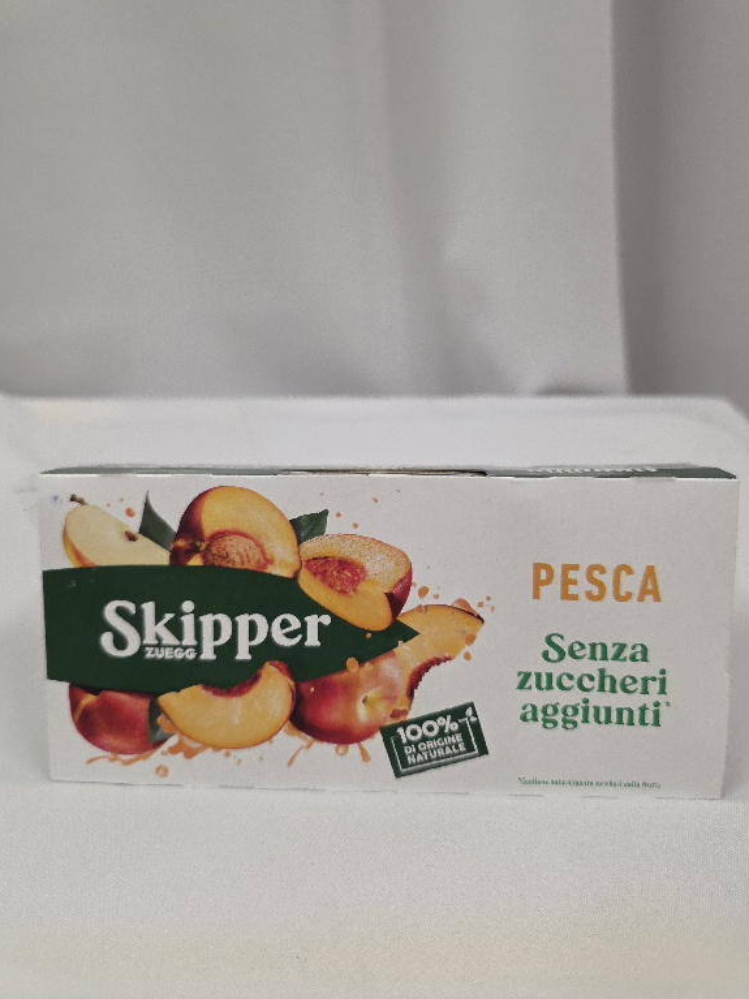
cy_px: 500
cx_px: 387
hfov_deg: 56.8
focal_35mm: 24
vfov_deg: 71.6
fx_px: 693
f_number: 1.7
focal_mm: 6.3
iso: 320
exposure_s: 1/101
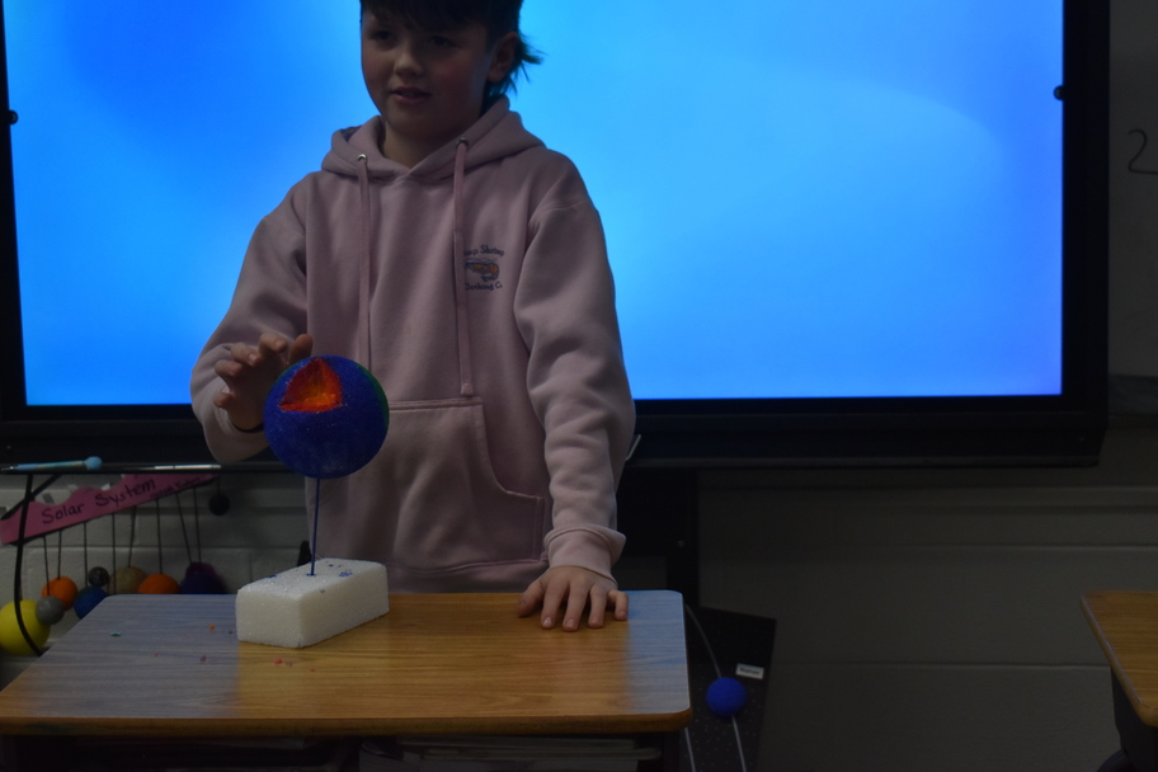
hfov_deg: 31.4
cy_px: 340
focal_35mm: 64
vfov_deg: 21.2
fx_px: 2059
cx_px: 580
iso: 720
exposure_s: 1/250
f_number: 4.8
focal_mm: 38
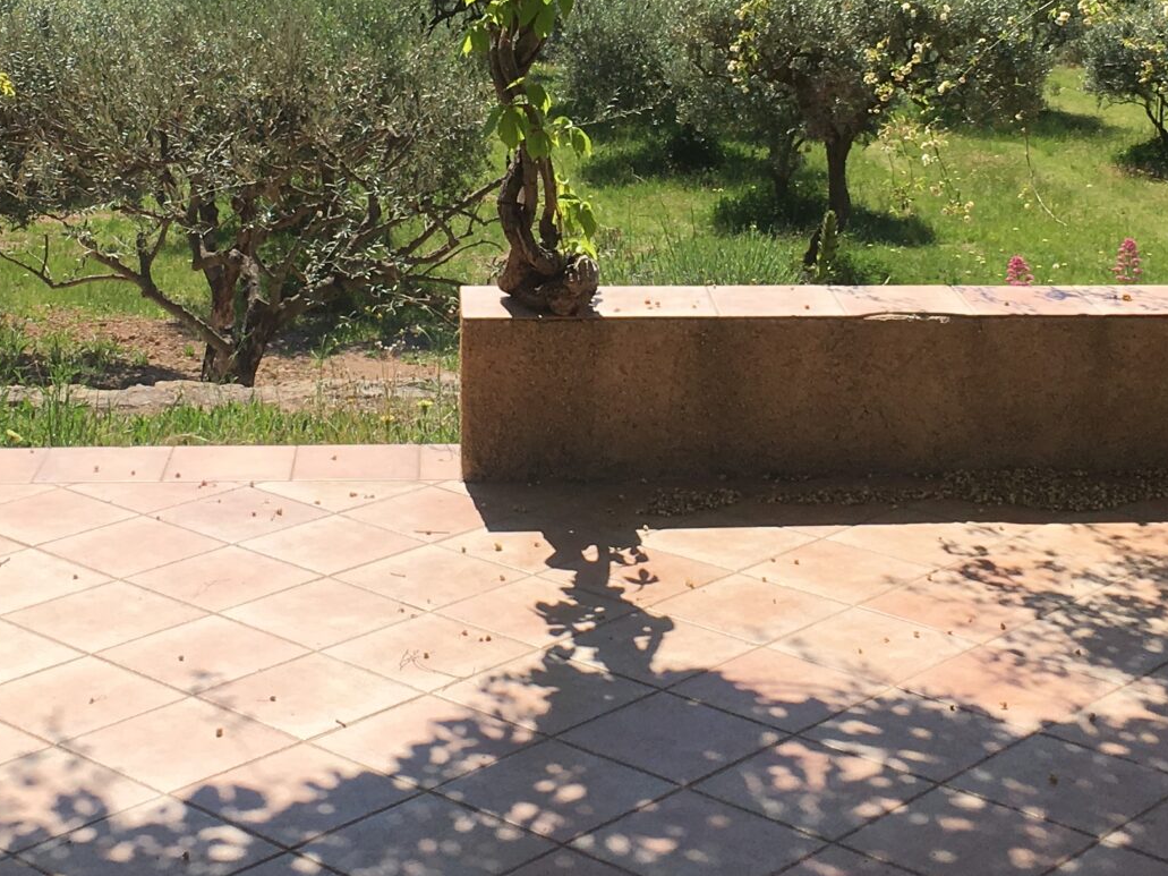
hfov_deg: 27.0
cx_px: 545
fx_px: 2429
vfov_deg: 20.2
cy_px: 160
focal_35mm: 72
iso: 25
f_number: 2.2
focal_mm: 4.15
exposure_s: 1/1832
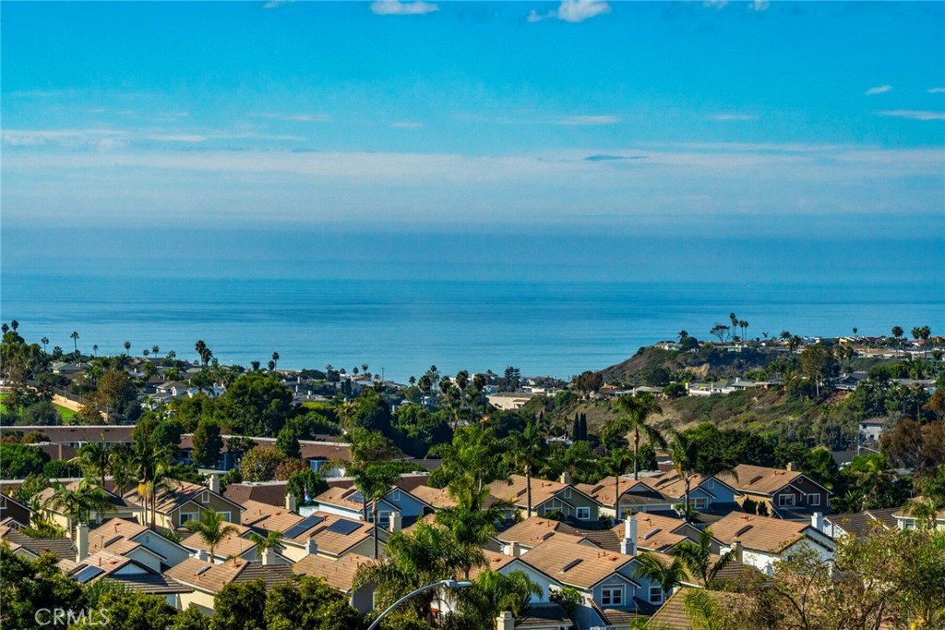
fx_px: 2755
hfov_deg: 19.5
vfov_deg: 13.0
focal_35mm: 105
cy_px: 315
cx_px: 472
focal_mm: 105
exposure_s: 1/800
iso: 640
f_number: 18
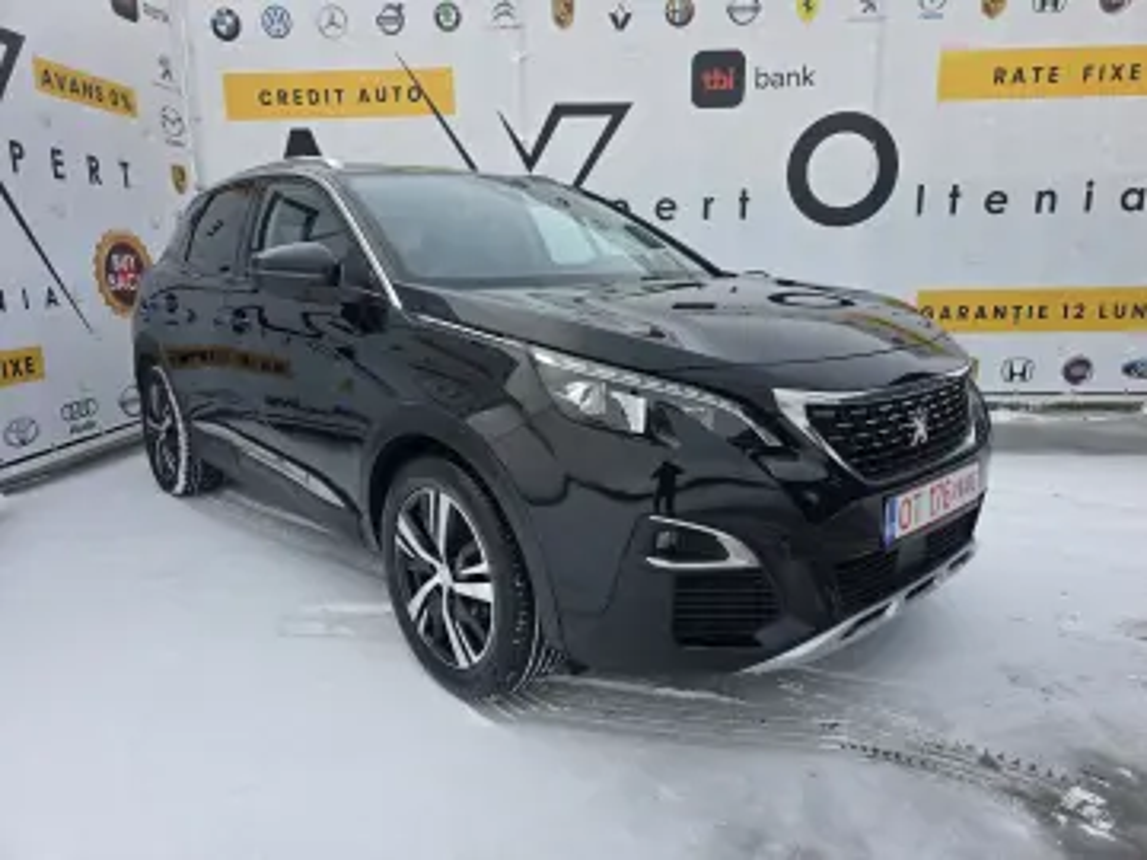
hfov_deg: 73.9
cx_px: 574
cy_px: 430
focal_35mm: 23
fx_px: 762
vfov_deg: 58.9
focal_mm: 6.3
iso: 25
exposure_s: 1/359
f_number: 1.7
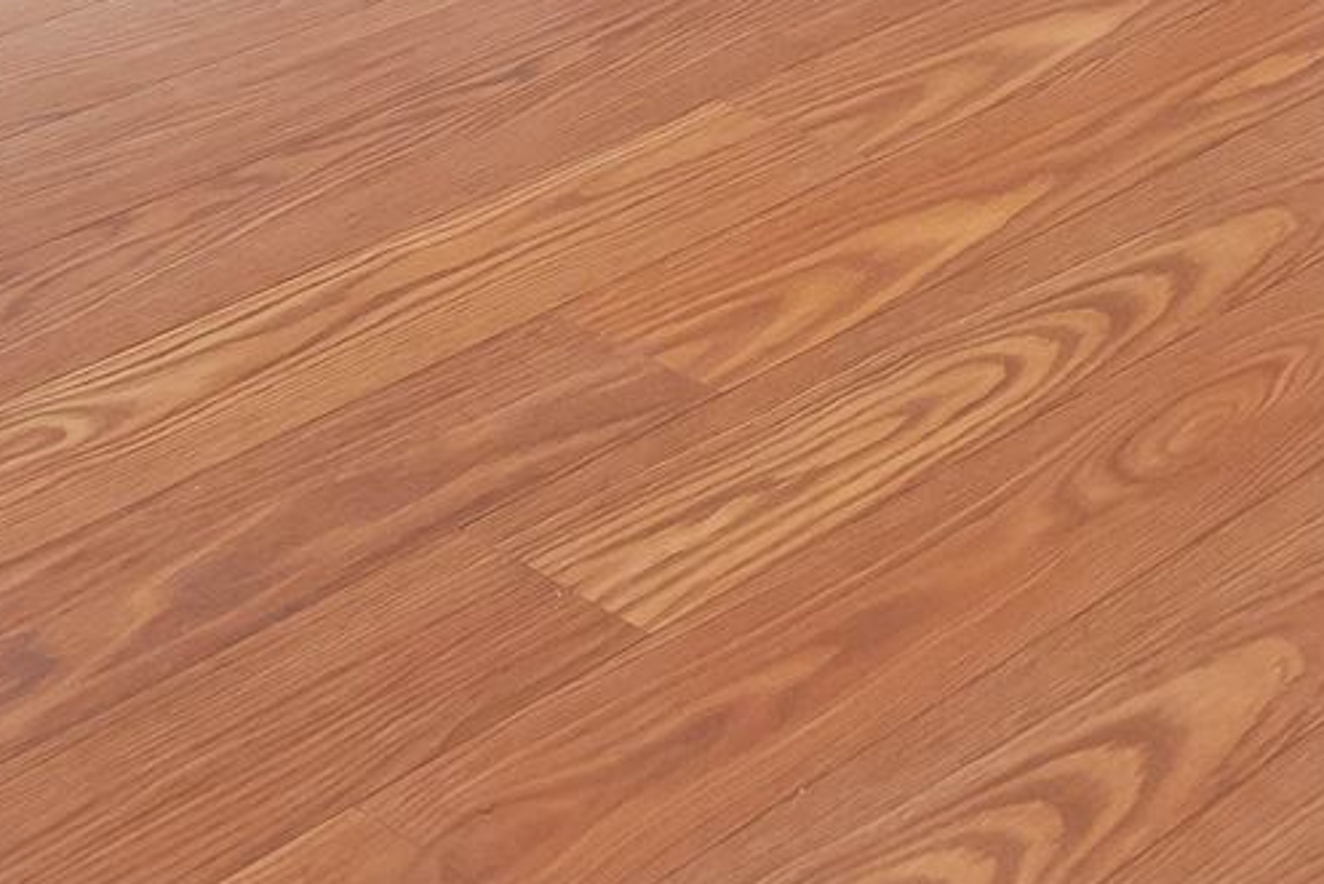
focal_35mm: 99
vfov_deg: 10.9
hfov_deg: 20.4
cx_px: 280
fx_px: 3642
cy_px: -1481
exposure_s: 1/125
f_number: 8
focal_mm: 16
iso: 800
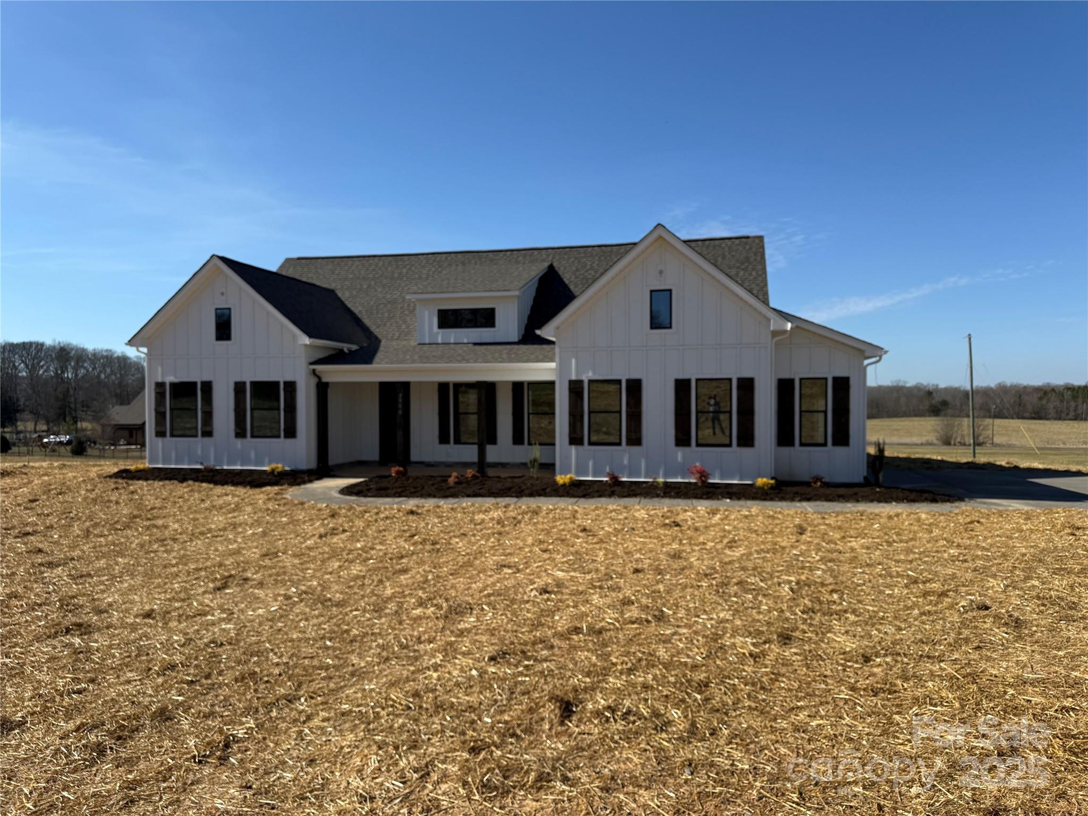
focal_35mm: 24
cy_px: 408
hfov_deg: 71.6
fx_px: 754
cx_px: 544
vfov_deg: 56.8
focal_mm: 6.76
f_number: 1.78
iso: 80
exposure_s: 1/5714
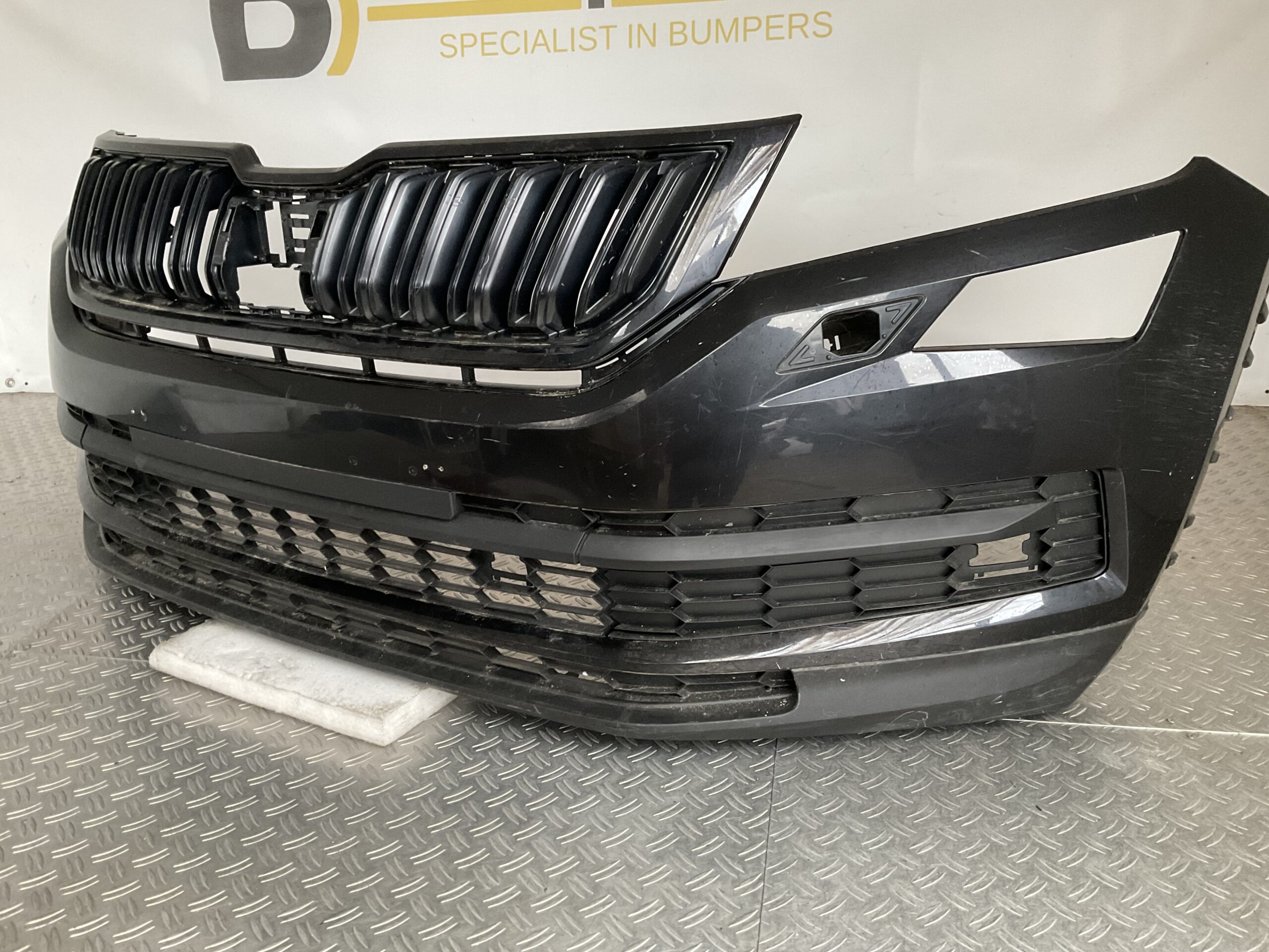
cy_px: 476
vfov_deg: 48.2
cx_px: 634
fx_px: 1063
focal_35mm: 29
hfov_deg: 61.7
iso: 200
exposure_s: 1/33
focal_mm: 3
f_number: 1.8
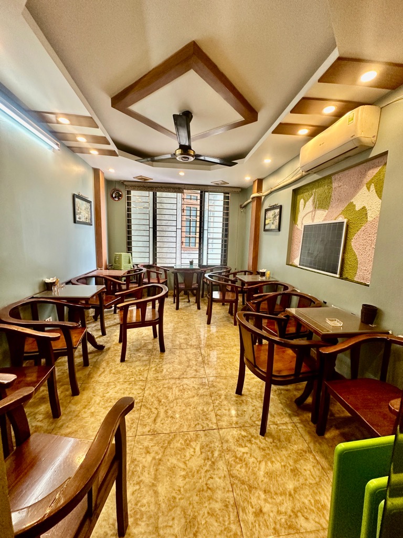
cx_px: 202
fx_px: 217
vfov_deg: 102.1
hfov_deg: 85.7
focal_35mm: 14
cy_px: 269
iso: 200
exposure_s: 1/99
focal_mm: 2.22
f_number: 2.2
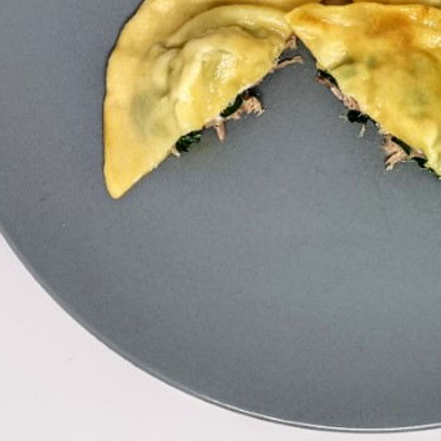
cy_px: 108
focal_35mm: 86
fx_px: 1240
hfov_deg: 19.6
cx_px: 441
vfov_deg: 20.0
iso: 125
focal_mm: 5.56
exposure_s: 1/120
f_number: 1.6
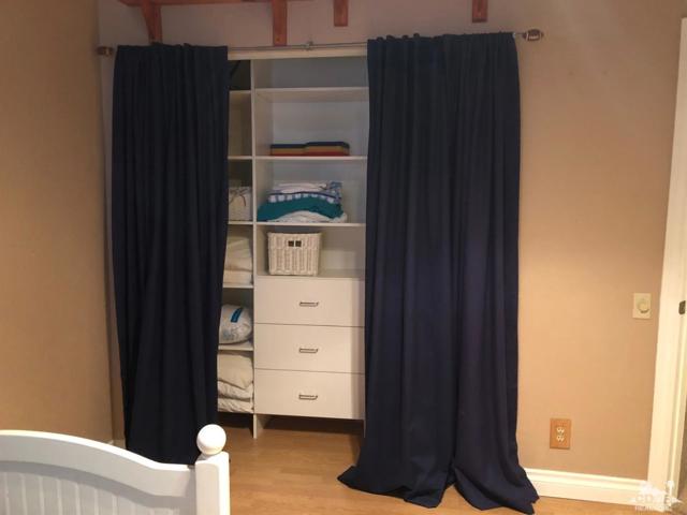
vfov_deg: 49.7
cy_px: 258
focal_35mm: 28
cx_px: 344
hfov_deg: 63.4
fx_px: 556
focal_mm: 3.99
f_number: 1.8
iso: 100
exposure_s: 1/4
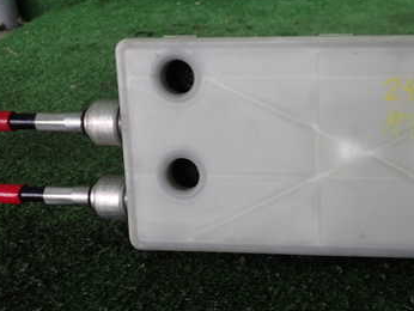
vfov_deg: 28.1
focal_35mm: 52
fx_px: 622
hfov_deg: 35.4
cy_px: 140
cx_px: 343
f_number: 2.3
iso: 200
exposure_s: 1/100
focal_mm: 5.4
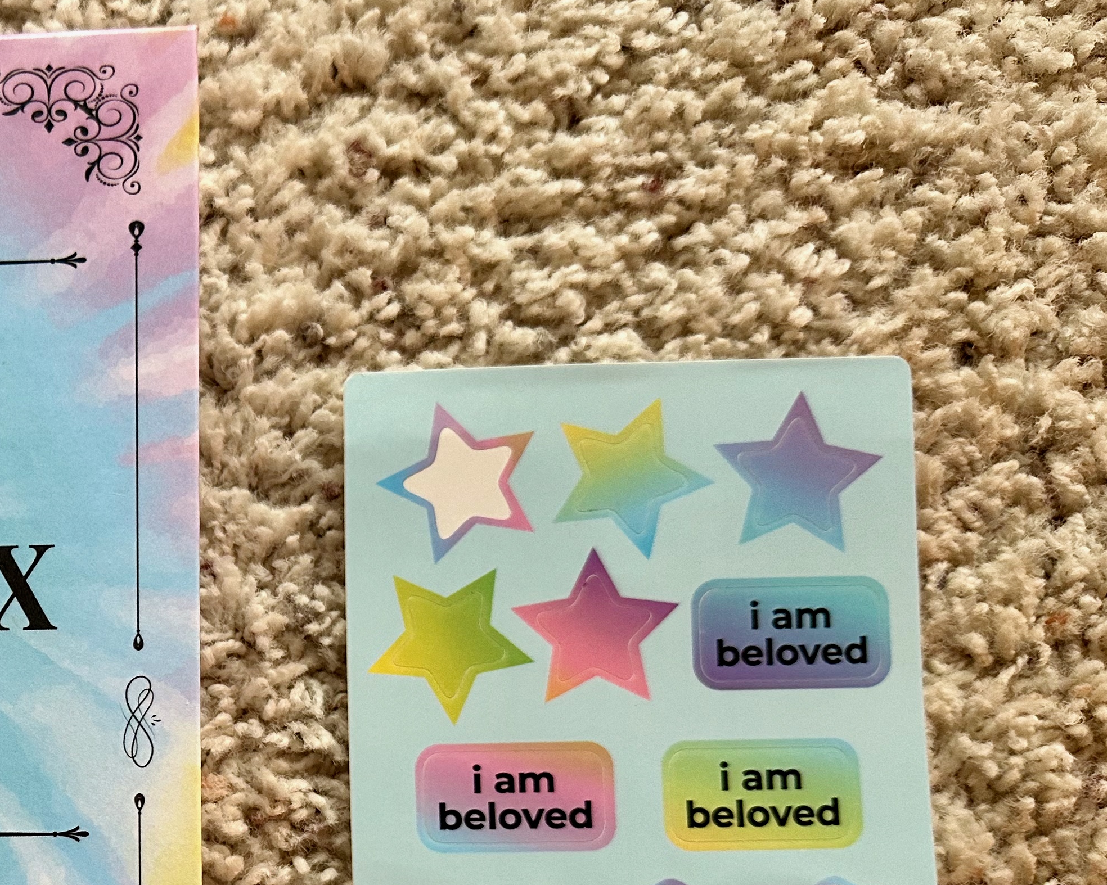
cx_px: 34
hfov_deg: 35.5
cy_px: 758
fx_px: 1572
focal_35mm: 48
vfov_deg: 30.4
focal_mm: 6.86
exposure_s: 1/60
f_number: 1.78
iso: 250
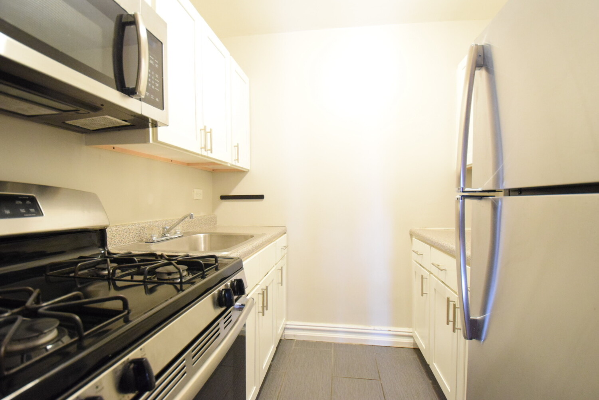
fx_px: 250
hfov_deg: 100.4
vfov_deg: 77.3
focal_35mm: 15
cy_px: 200
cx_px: 300
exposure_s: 1/60
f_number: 3.5
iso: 3600
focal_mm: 10
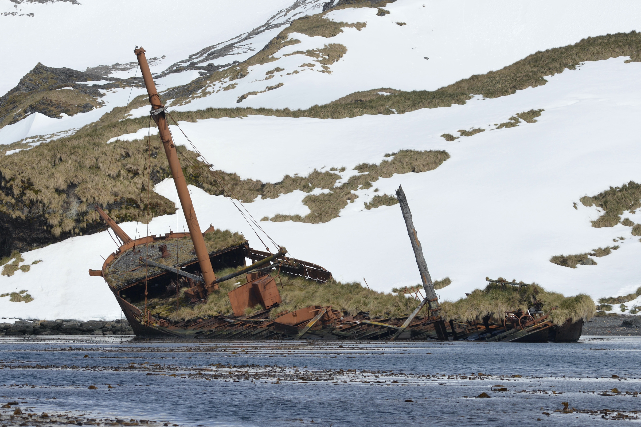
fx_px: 2404
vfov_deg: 10.2
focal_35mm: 135
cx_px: 320
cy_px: 214
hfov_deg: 15.2
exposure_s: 1/1000
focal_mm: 135
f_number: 11
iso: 400
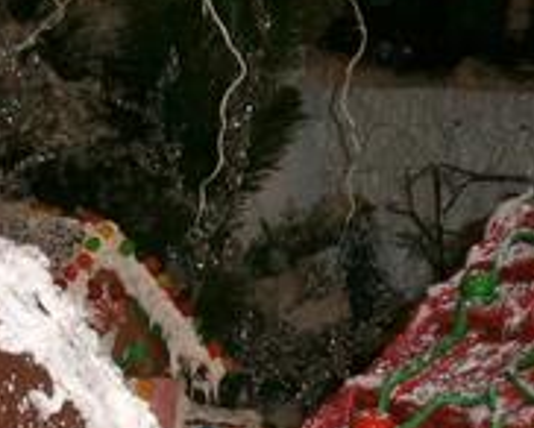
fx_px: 2547
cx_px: -91
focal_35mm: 161
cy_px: 462
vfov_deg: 9.5
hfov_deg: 11.7
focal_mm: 10.7
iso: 125
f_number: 3.9
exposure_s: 1/50
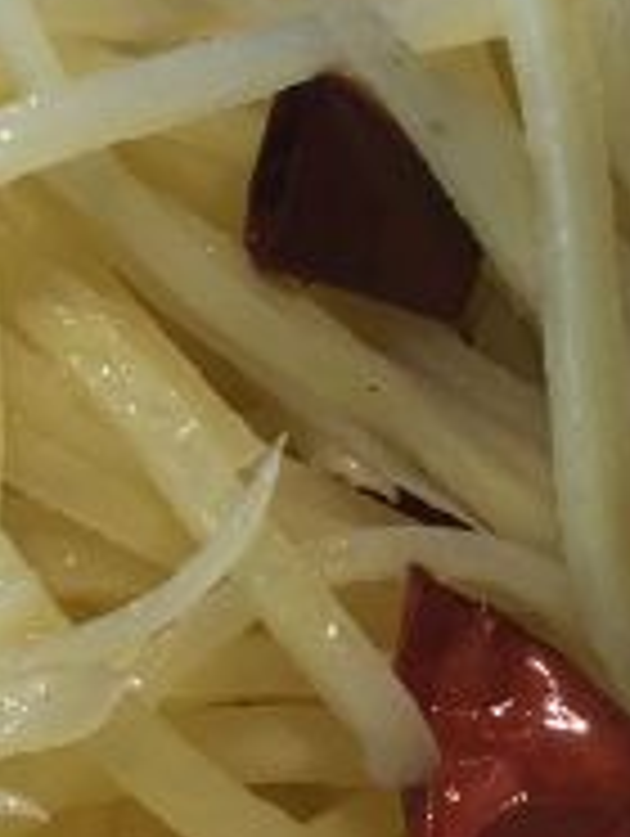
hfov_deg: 13.4
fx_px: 2639
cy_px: 279
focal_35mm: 109
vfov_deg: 18.0
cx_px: 20
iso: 50
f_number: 2.2
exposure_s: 1/100
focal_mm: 4.15
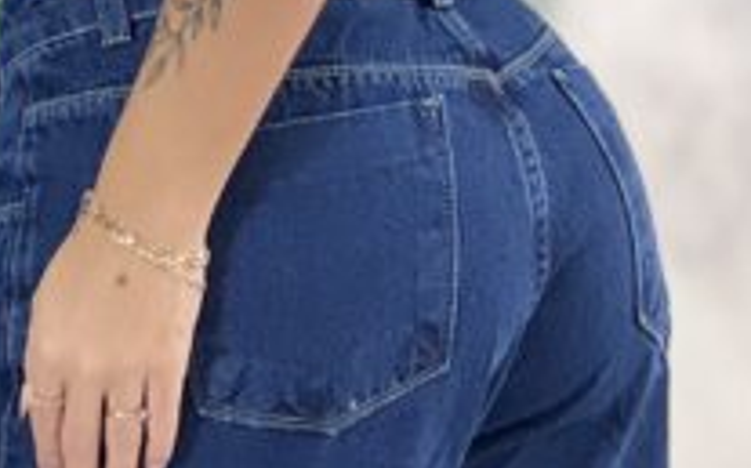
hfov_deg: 5.7
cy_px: 194
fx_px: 7526
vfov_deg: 3.6
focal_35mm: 368
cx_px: 145
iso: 80
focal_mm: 9
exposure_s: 1/120
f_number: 2.8
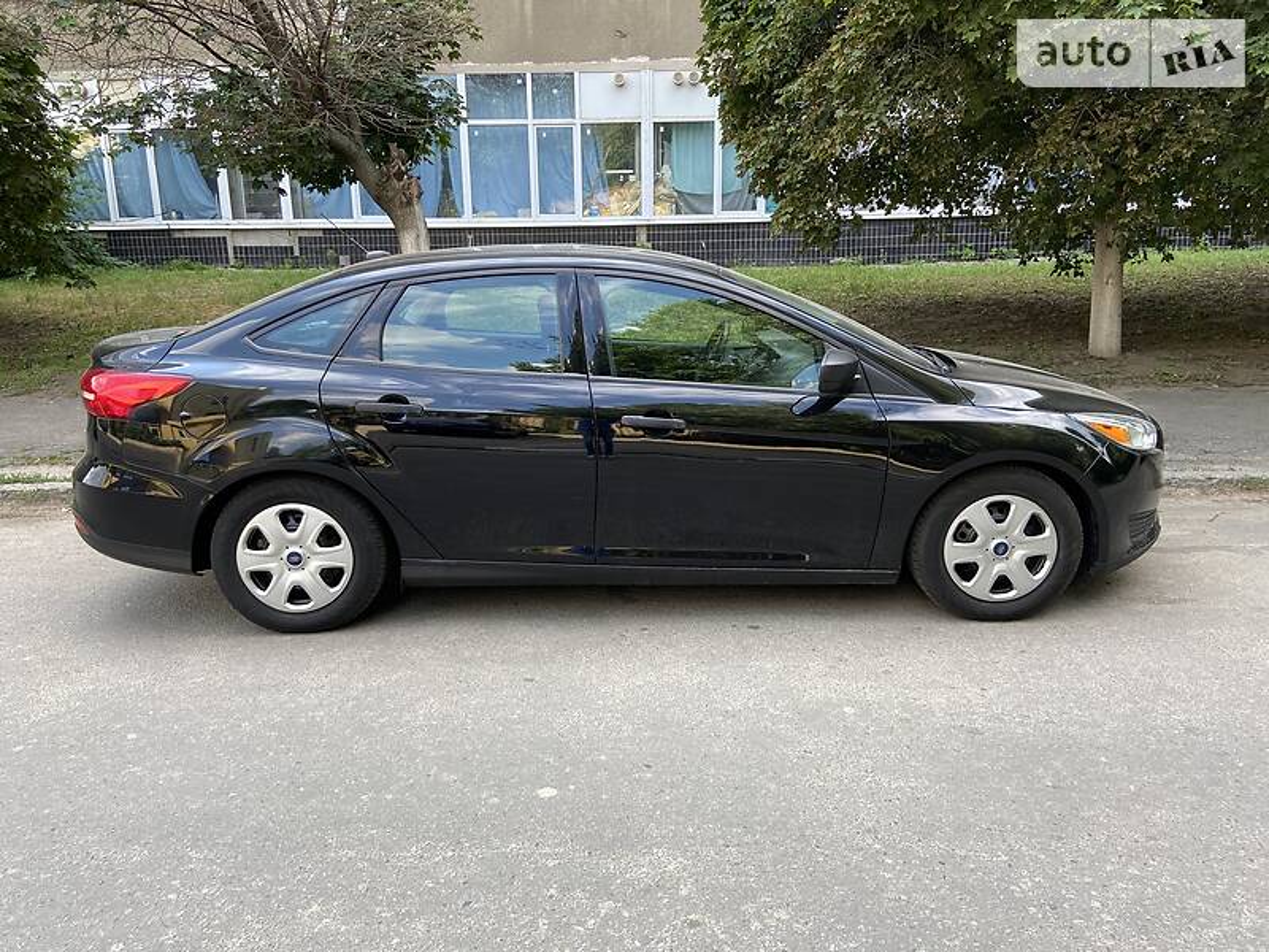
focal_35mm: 26
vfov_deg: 53.1
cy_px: 476
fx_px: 953
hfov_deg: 67.3
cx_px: 634
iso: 32
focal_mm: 4.2
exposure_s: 1/268
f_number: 1.8
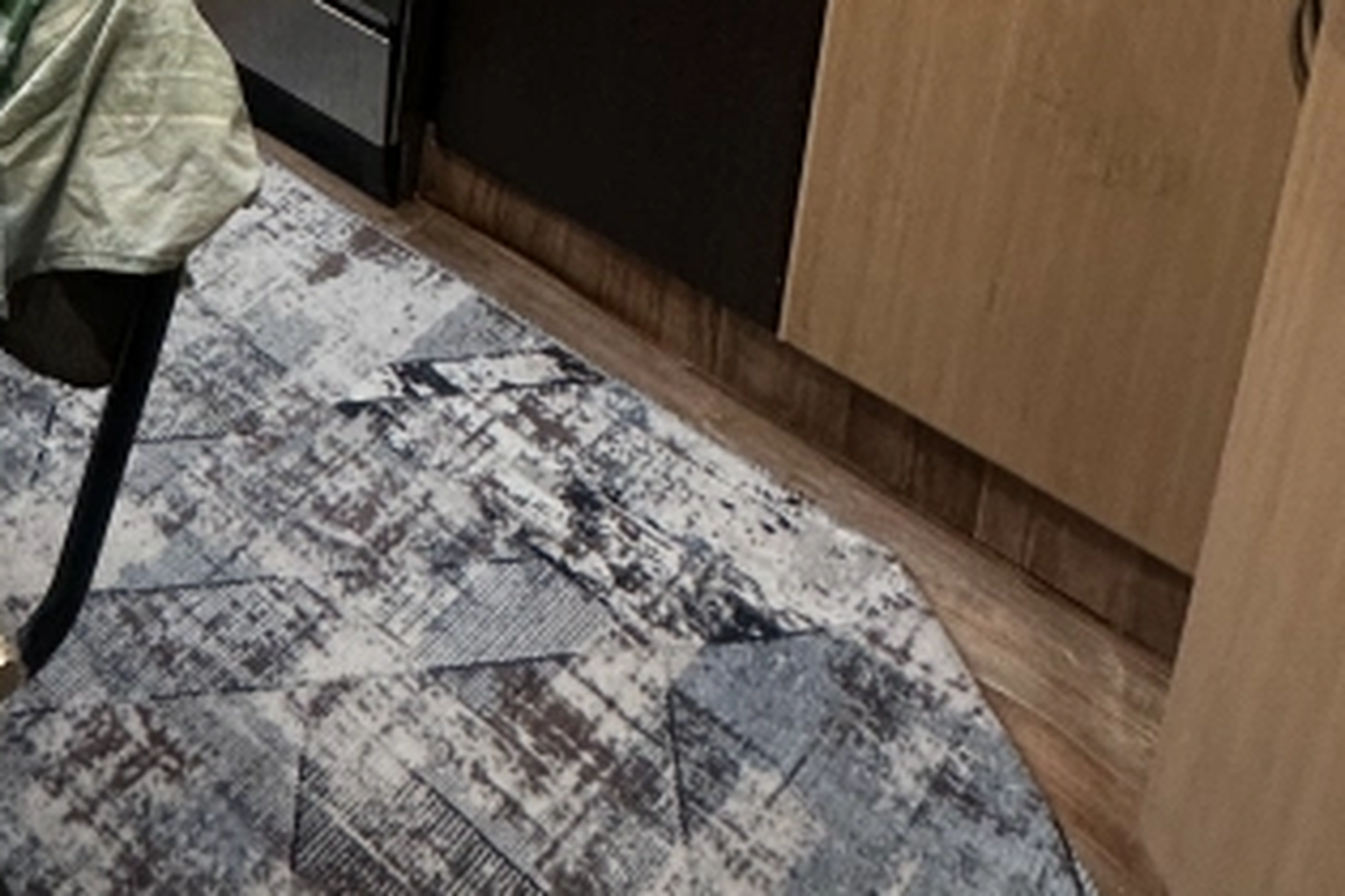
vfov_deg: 20.7
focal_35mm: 50
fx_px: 1868
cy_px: -623
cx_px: -26
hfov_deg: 35.5
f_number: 2.2
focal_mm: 2.22
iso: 160
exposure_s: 1/100
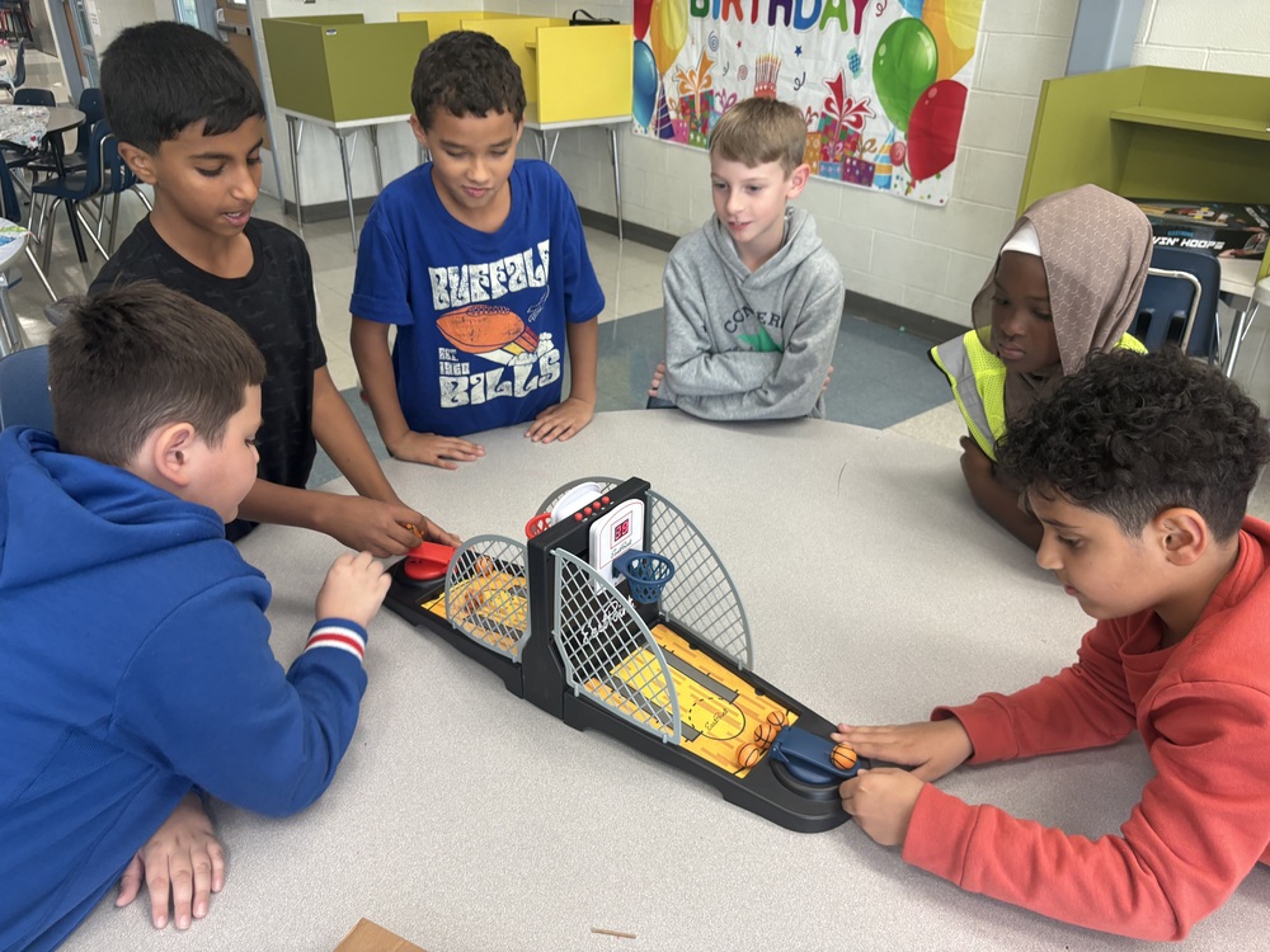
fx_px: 954
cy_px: 476
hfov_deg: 67.3
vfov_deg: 53.1
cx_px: 635
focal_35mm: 26
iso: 125
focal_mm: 5.96
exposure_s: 1/60
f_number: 1.6
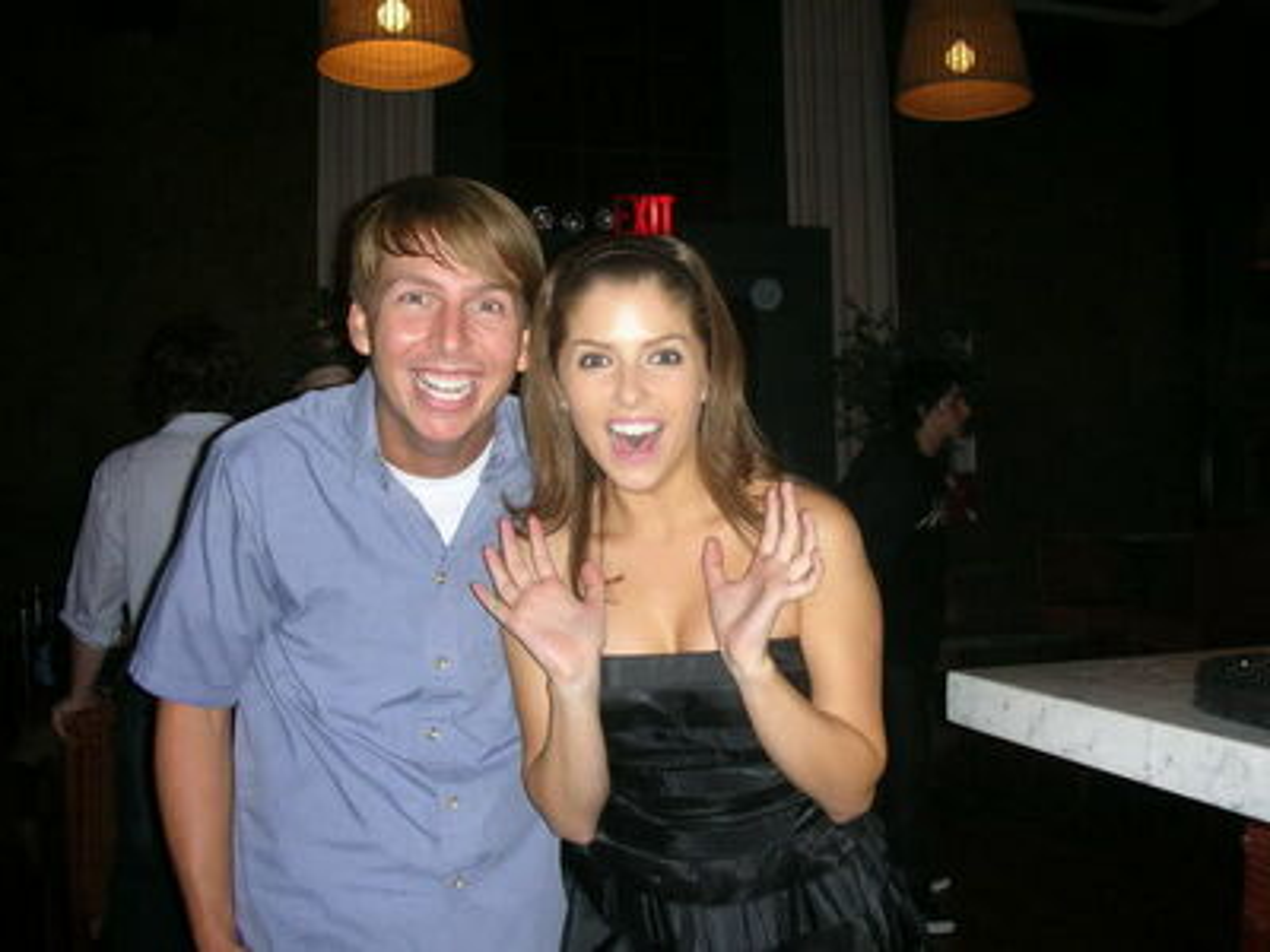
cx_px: 635
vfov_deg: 40.7
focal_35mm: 35
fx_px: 1284
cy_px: 476
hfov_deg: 52.6
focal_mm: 5.8
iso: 121
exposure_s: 1/60.1
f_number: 3
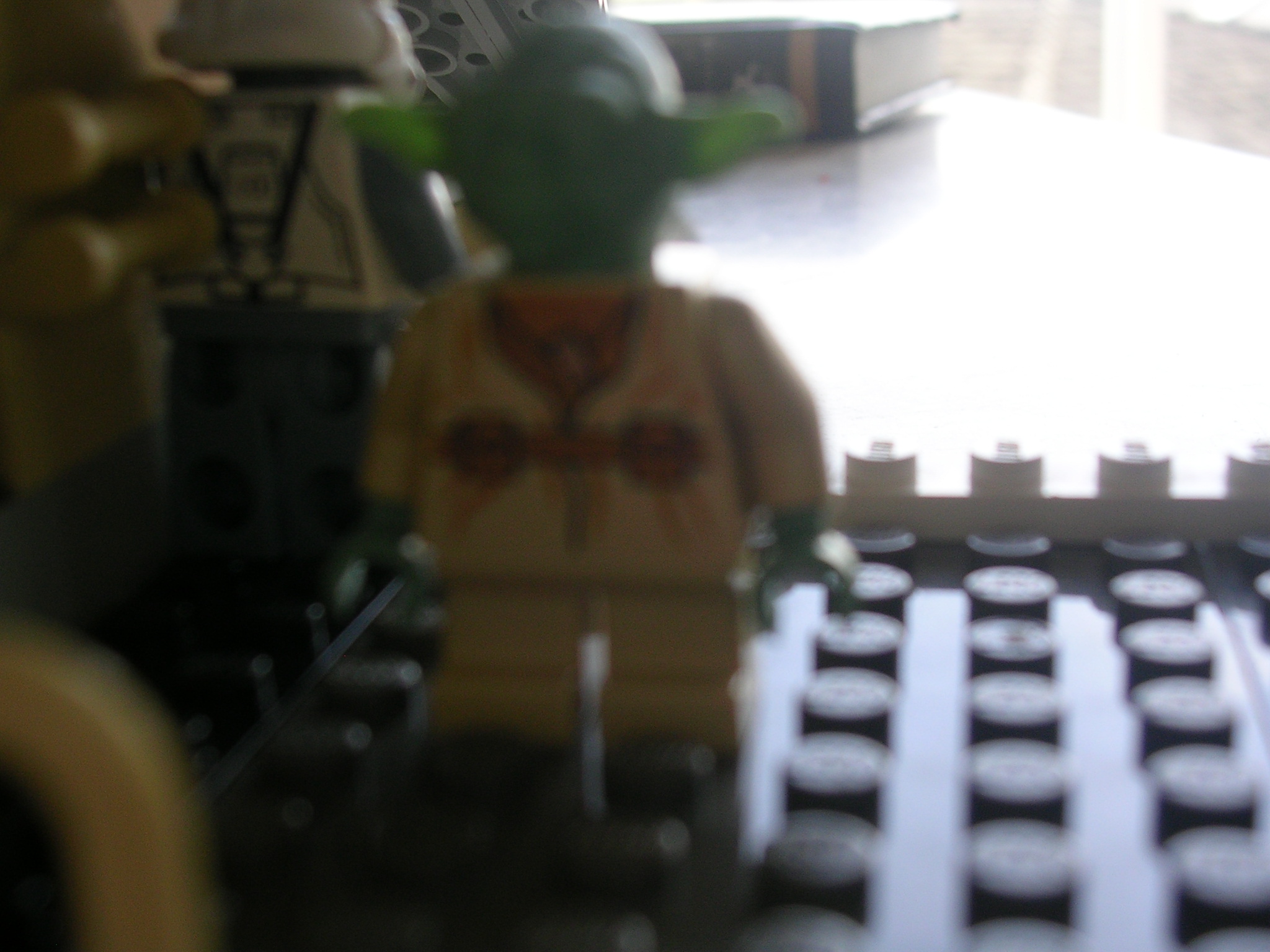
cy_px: 476
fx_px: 1798
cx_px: 635
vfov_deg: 29.7
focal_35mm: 49
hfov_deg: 38.9
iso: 50
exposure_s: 1/89.7
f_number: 3.1
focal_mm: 7.5
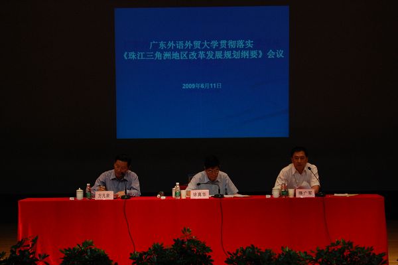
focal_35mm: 82
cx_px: 199
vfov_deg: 16.5
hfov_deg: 24.6
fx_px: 911
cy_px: 132
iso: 800
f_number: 6.3
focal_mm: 55
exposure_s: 1/40
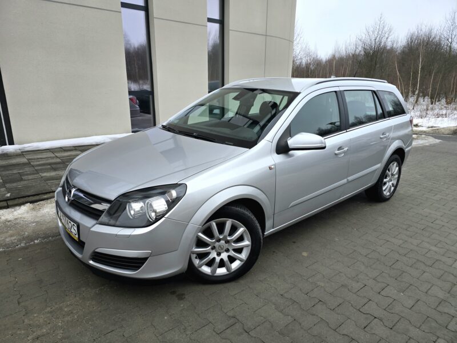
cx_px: 228
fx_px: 304
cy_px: 172
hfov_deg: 73.9
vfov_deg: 58.9
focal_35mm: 23
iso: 32
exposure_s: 1/182
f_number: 1.7
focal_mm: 6.3
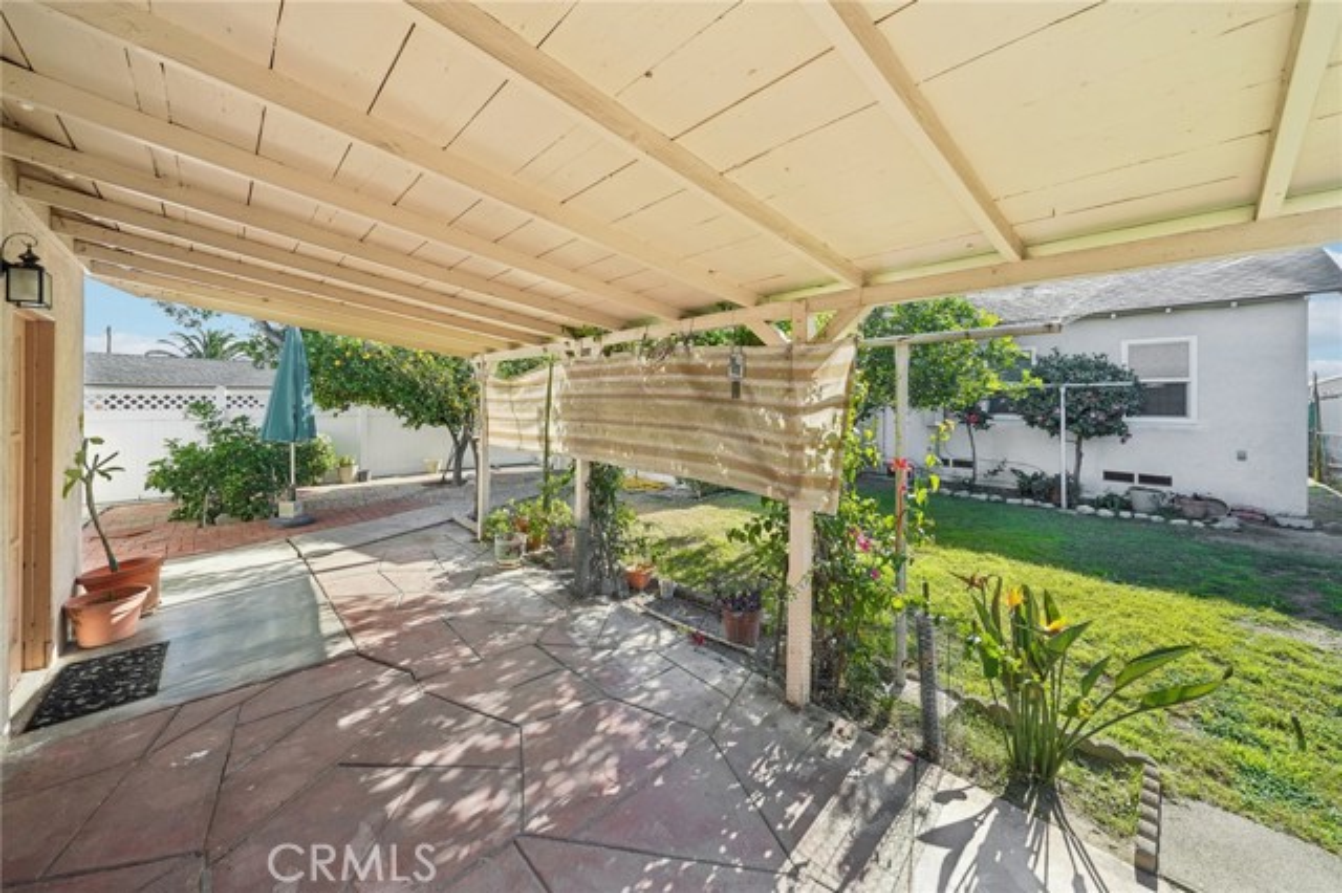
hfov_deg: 112.6
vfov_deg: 89.9
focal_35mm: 12
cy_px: 446
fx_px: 447
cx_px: 671
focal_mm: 12
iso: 100
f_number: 8
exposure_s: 1/40
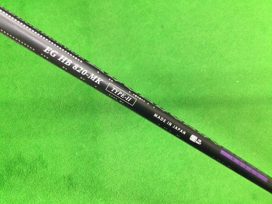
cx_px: 136
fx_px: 244
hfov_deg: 58.4
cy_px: 102
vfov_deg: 45.4
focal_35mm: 31
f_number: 2.4
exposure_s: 1/24
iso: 200
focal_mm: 3.3
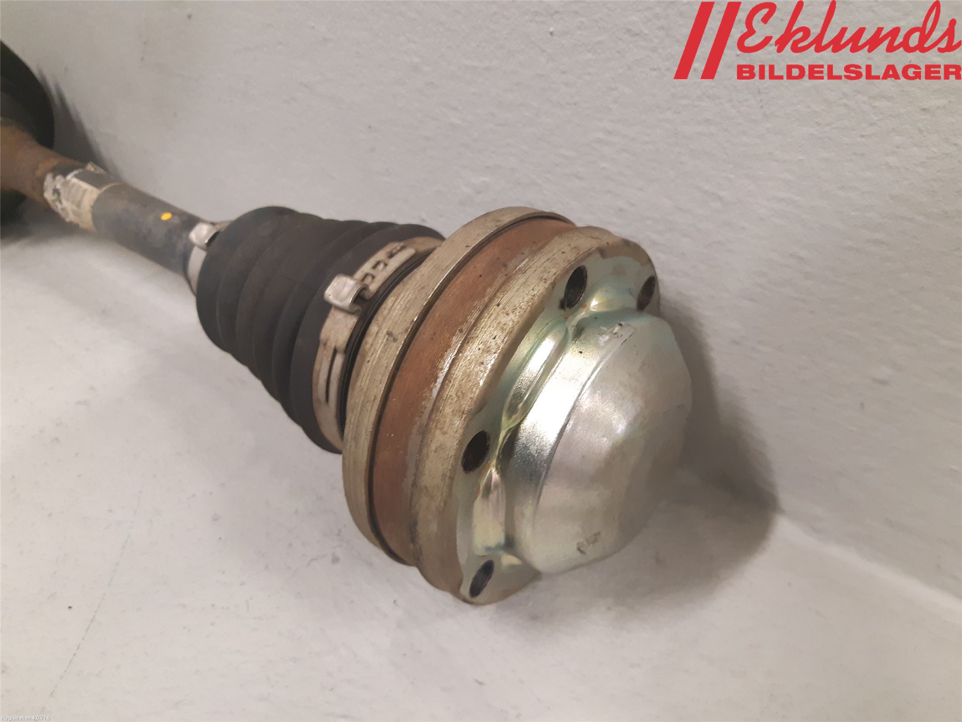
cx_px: 481
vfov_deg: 53.1
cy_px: 361
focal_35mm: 26
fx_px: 723
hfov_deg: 67.3
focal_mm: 3.93
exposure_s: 1/33
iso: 200
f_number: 1.7
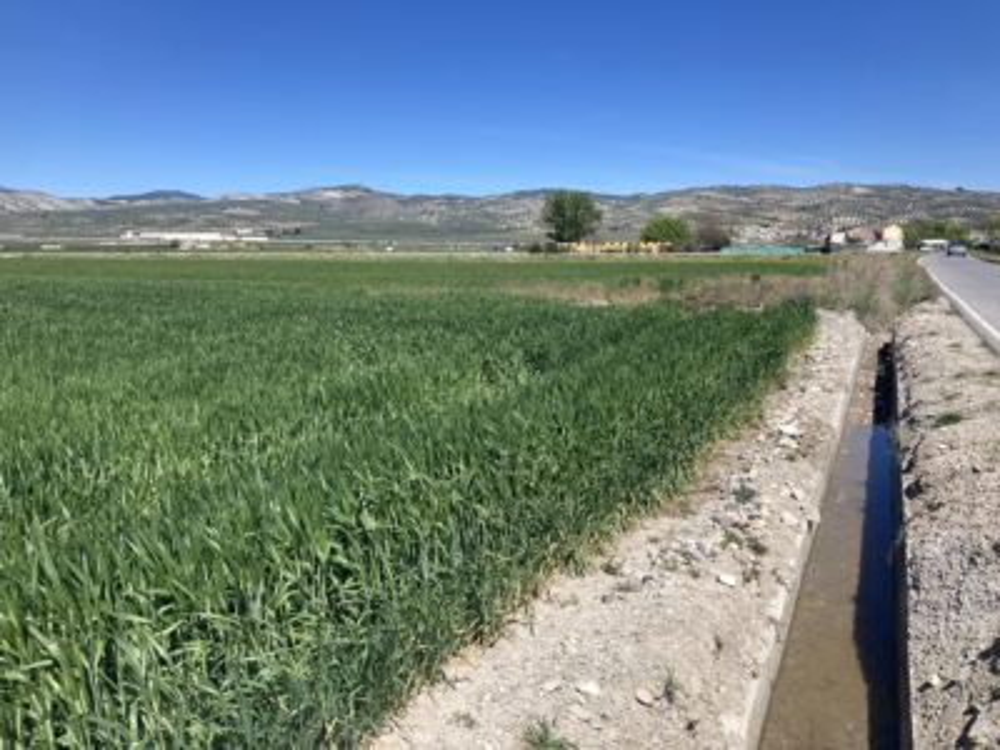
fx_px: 809
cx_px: 500
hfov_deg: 63.4
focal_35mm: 28
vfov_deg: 49.7
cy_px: 375
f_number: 1.8
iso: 20
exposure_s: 1/2315
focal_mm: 3.99
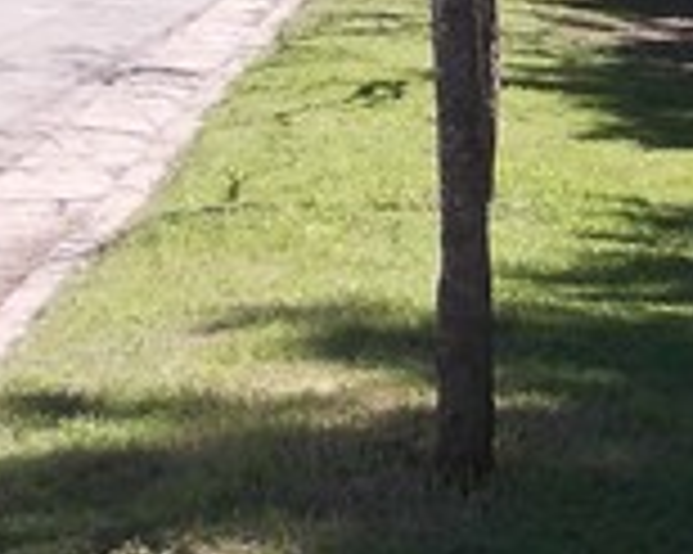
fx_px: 3771
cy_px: 126
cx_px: 558
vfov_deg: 8.4
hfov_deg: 10.5
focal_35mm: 184
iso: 80
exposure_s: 1/125
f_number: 6.2
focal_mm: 5.3
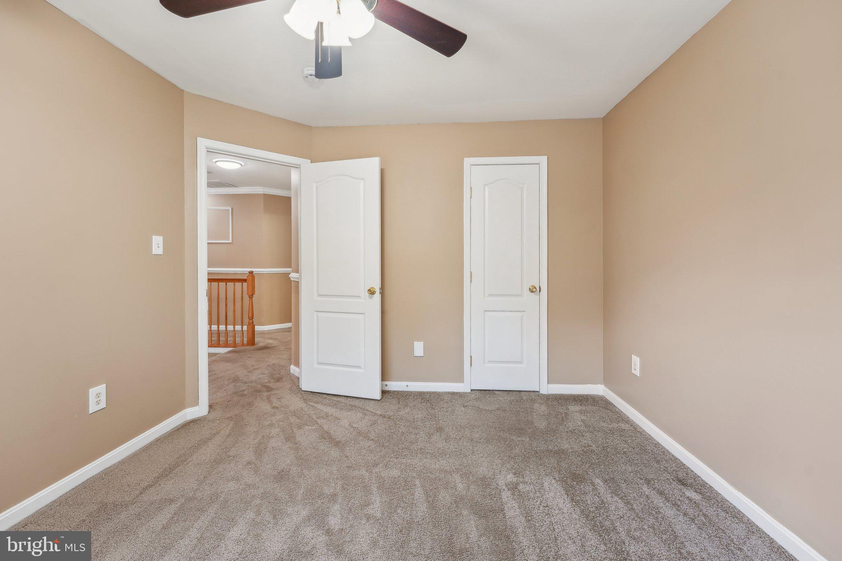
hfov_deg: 104.3
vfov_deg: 81.2
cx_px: 421
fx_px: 327
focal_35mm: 14
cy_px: 280
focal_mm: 14
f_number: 7.1
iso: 160
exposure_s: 1/10
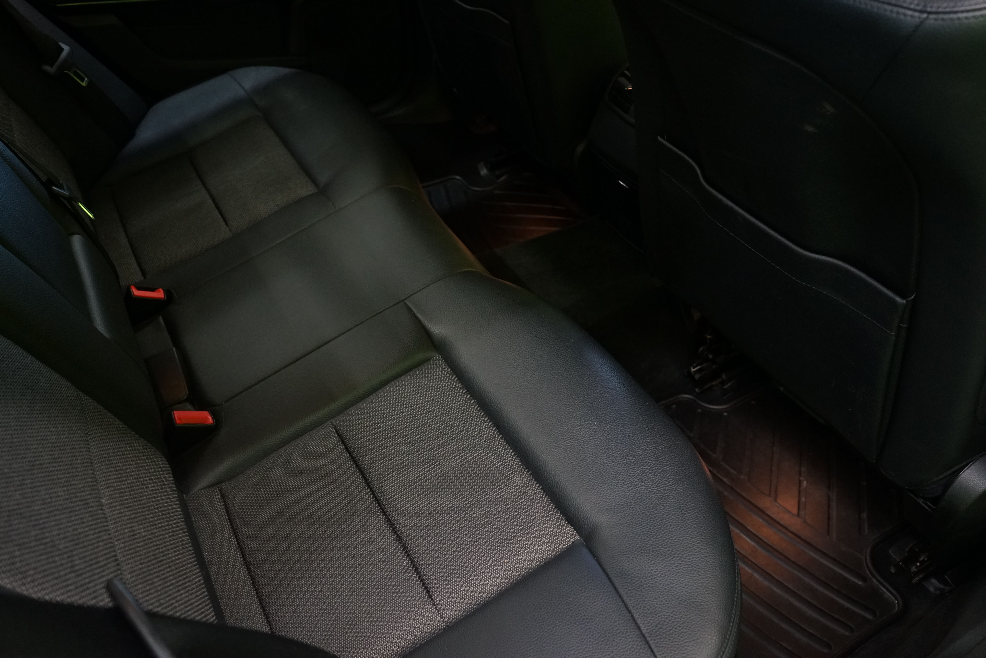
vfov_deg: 43.6
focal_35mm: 30
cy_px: 329
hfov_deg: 61.9
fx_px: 822
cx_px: 493
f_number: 5.6
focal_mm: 30
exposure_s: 1/25
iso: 2500
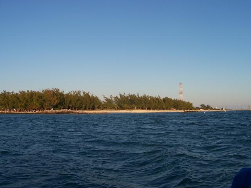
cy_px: 94
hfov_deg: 51.4
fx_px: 261
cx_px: 126
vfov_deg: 39.7
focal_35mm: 36
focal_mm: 6
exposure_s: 1/350
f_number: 4.8
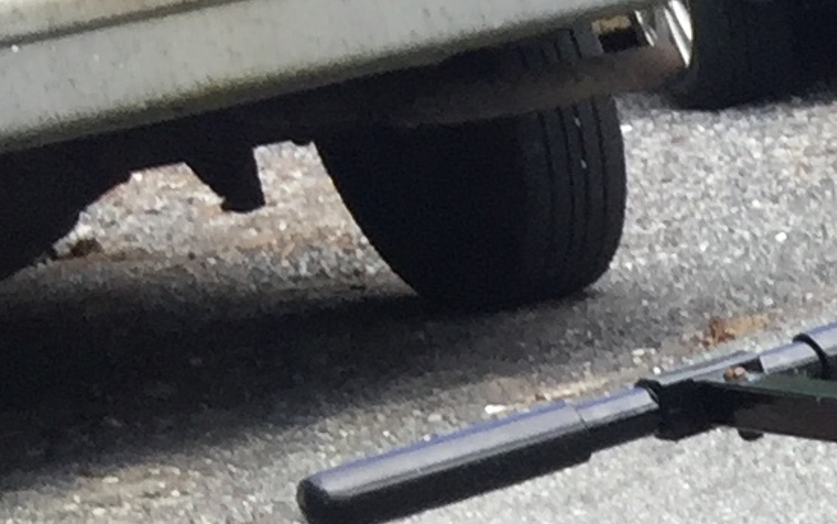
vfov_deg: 6.7
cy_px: 1419
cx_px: 2367
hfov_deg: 9.5
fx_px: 4154
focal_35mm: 182
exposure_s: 1/356
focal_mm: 4.15
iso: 32
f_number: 2.2
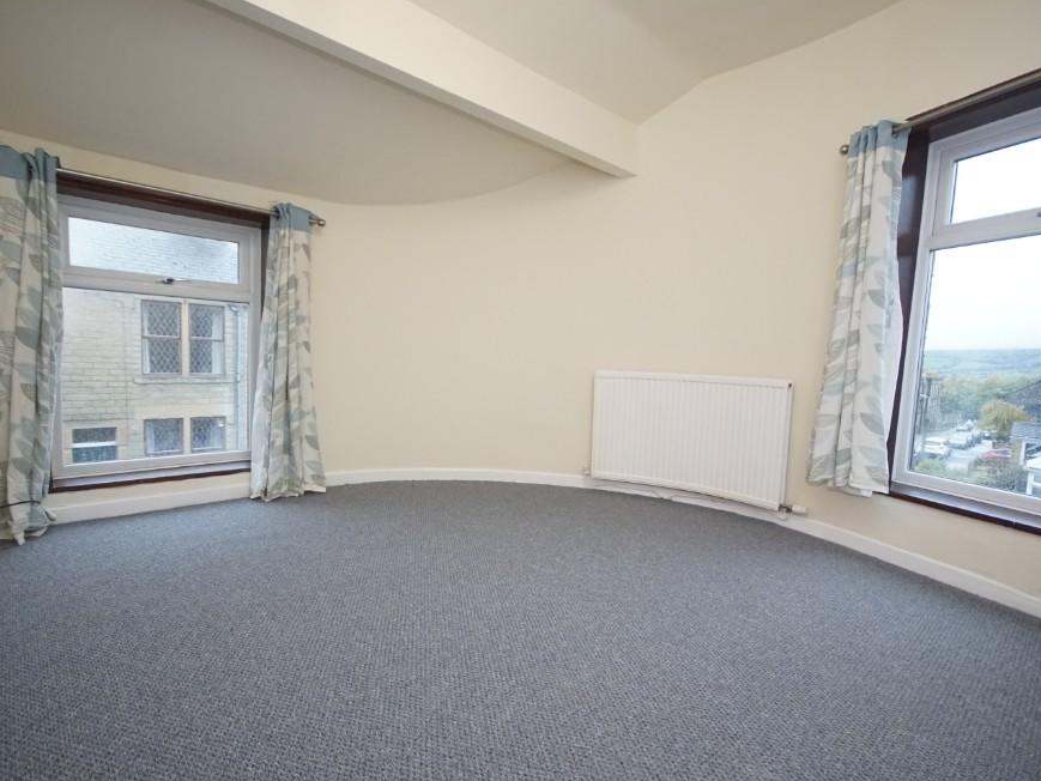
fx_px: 511
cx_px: 537
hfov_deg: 91.0
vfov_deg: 74.7
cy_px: 398
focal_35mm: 17
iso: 3200
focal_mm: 10
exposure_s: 1/160
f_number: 4
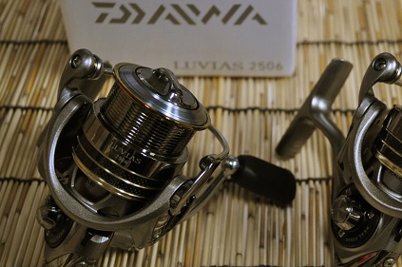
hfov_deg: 27.6
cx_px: 267
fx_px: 814
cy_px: 139
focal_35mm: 73
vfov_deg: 18.6
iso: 800
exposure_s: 1/50
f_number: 4.8
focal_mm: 32
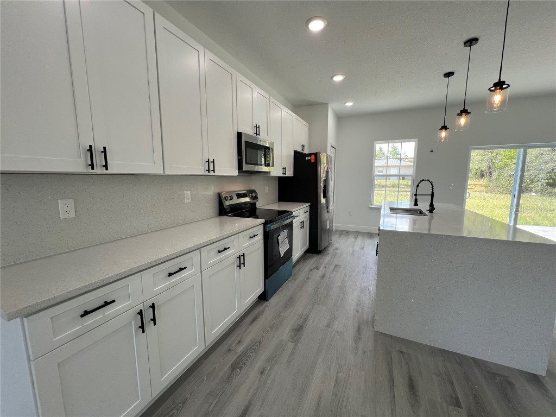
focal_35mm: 13
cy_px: 208
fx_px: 209
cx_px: 278
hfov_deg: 106.2
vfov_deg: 89.9
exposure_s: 1/120
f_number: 1.8
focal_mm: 1.57
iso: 64
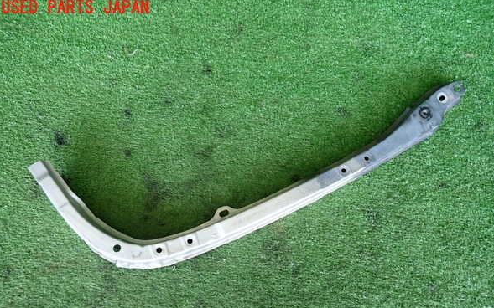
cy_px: 186
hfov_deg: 68.4
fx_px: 363
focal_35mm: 27
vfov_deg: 45.7
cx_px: 248
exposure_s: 1/80
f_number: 2
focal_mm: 4.5
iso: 200
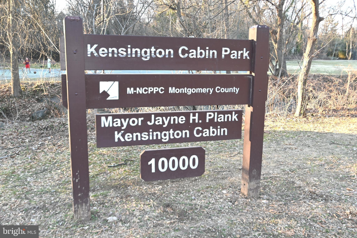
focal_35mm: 36
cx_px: 178
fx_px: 357
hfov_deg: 53.1
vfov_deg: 36.9
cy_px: 119
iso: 220
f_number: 4.5
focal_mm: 24
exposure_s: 1/60
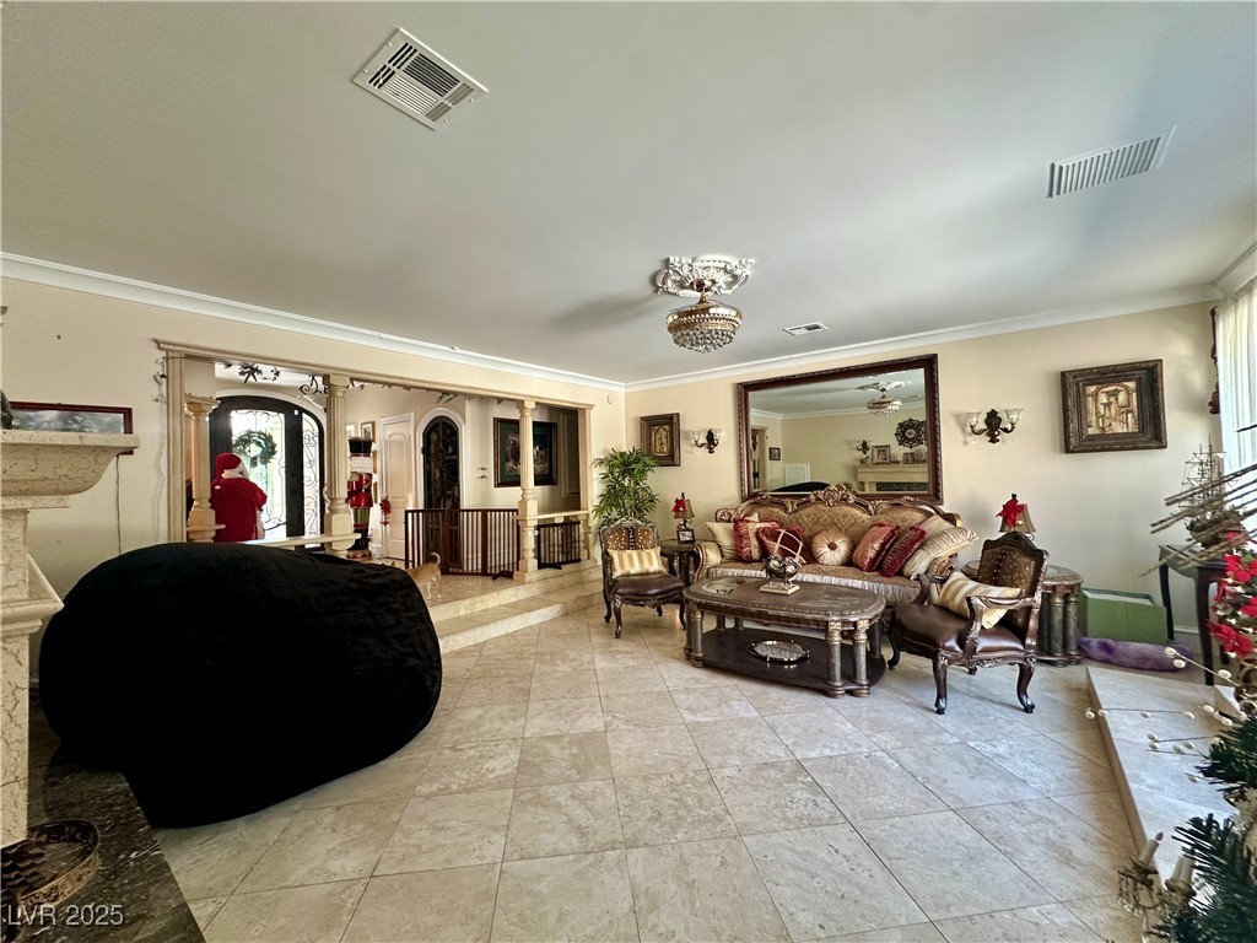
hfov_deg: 102.1
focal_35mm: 14
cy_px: 472
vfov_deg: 85.7
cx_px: 628
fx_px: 508
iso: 200
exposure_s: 1/60
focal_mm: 2.22
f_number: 2.2
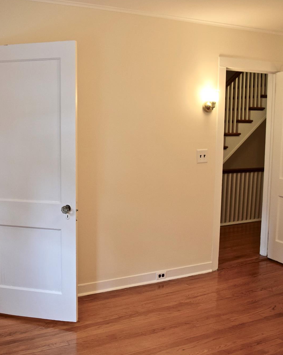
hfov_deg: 37.8
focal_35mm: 39
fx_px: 409
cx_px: 96
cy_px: 180
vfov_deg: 46.9
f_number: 4.5
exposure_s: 1/80
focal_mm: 18
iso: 400
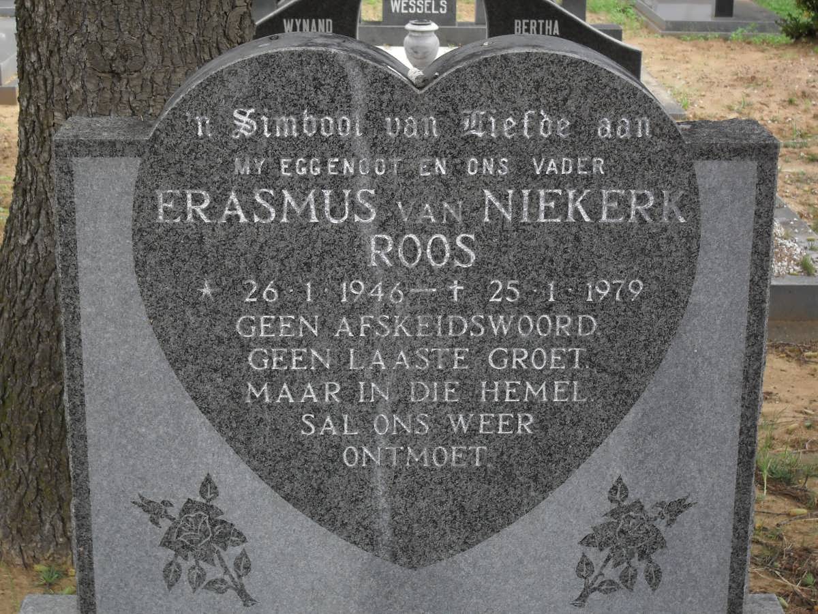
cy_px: 307
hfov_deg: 25.3
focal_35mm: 77
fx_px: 1820
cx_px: 409
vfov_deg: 19.1
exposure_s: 1/60
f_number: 5
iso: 100
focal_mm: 13.6
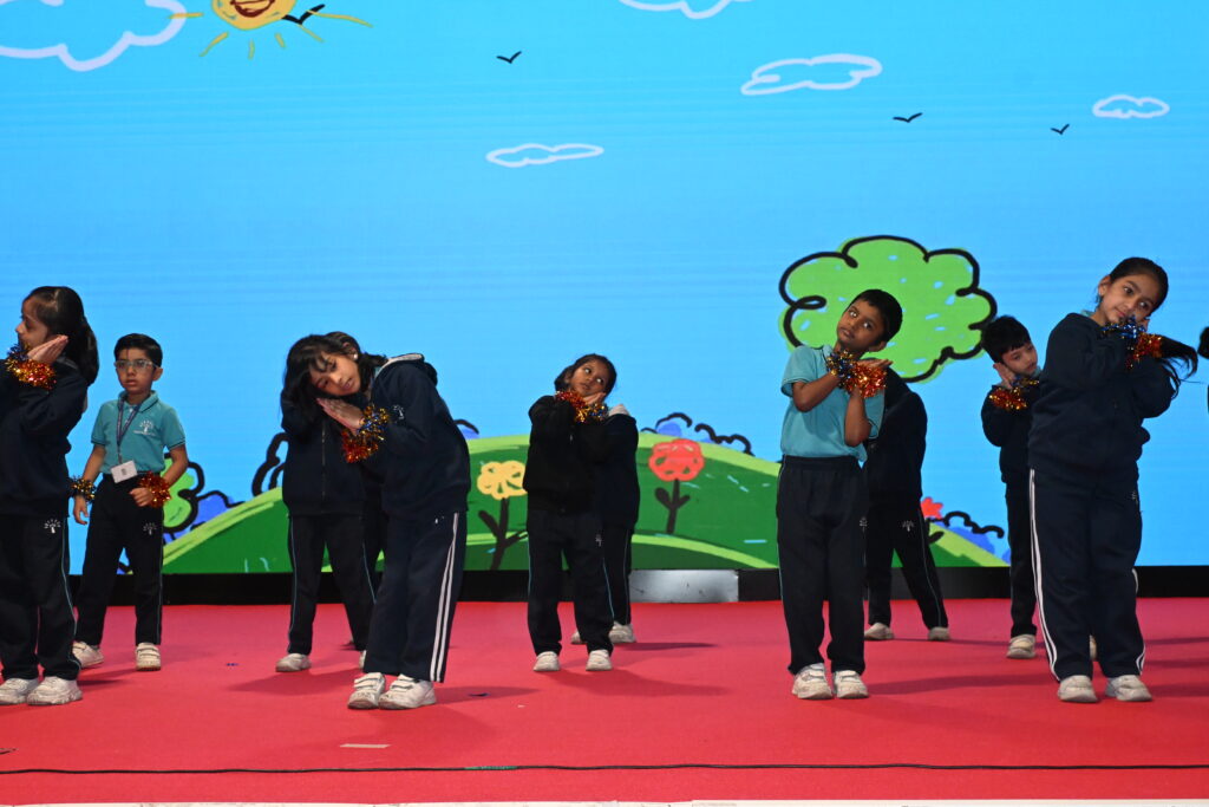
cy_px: 404
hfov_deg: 38.9
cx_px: 604
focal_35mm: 51
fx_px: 1713
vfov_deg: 26.5
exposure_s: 1/200
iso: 3200
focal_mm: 34
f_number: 7.1
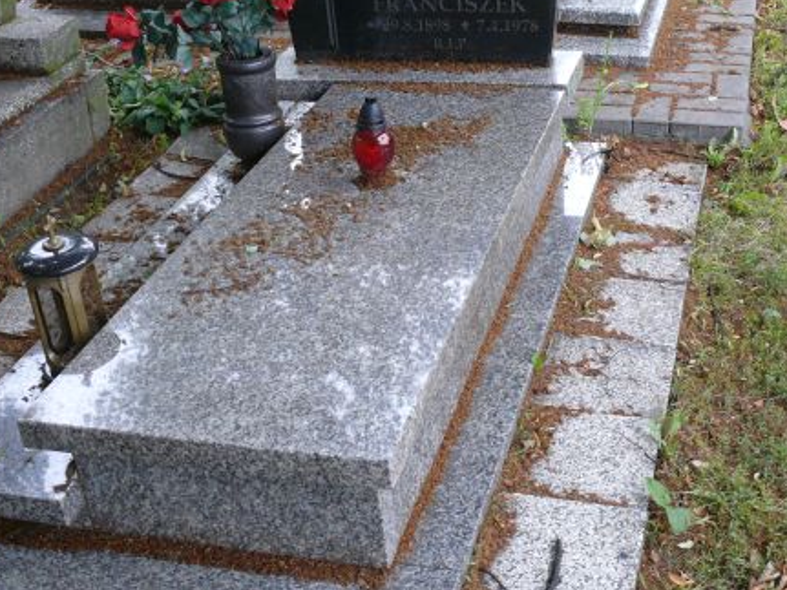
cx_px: 473
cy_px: 243
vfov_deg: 28.0
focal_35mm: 52
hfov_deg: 36.7
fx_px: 1182
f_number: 2.8
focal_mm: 7.4
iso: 200
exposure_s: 1/30
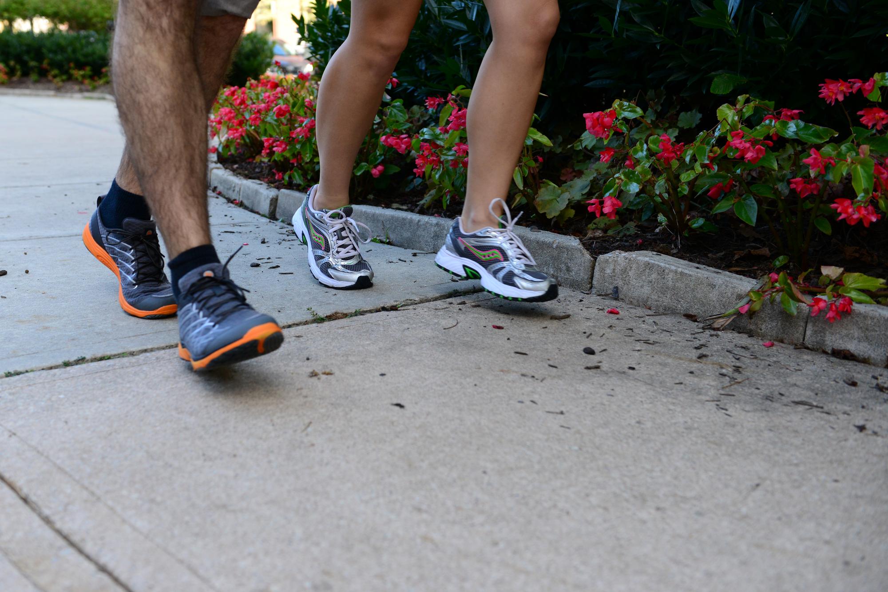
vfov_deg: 36.9
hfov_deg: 53.1
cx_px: 444
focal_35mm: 36
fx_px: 888
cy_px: 296
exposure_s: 1/800
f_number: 4
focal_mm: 36
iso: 800
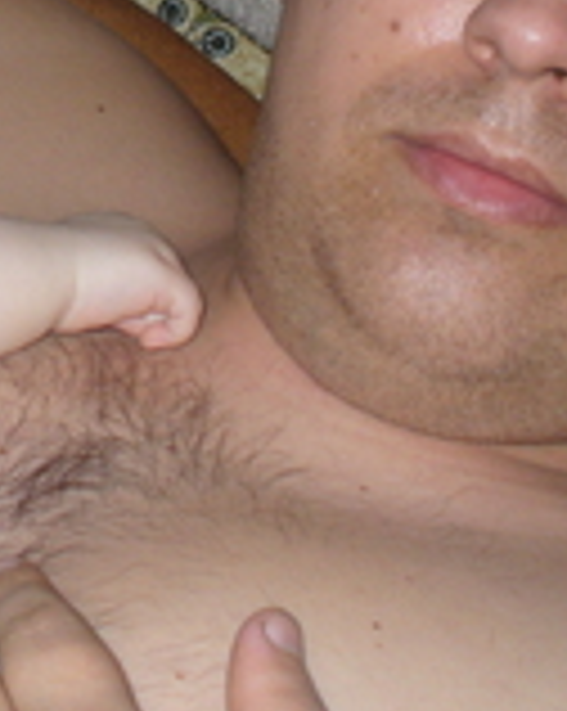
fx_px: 2165
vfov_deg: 18.2
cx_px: 45
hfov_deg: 14.7
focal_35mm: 103
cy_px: 14
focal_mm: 6.1
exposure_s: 1/60
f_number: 2.8
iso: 100
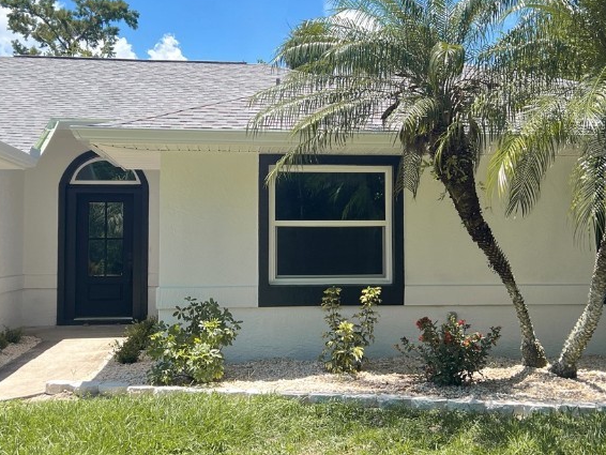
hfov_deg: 40.4
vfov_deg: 30.9
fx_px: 823
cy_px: 198
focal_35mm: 47
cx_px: 322
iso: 50
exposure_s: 1/950
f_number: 1.5
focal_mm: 5.7
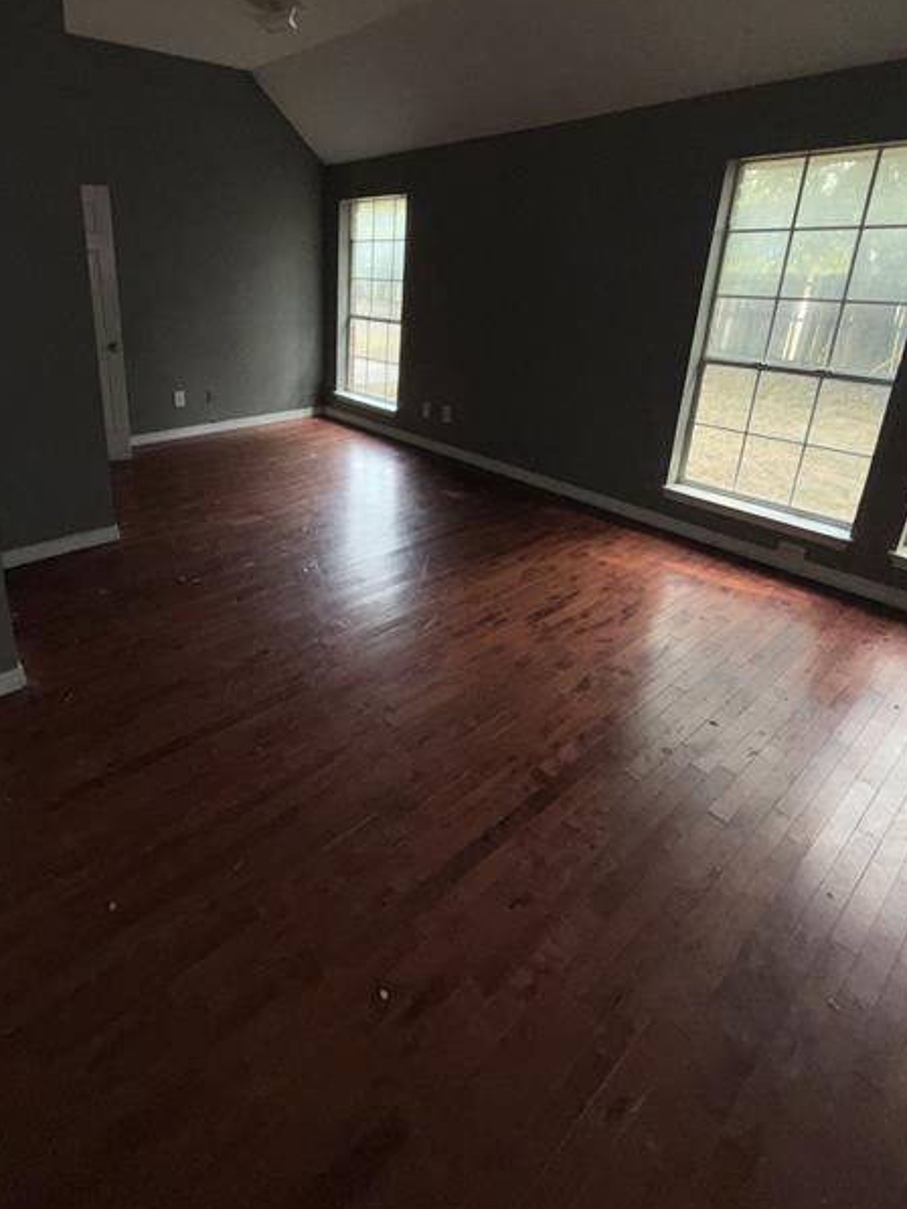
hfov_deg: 70.3
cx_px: 334
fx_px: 629
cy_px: 458
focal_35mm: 18
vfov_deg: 86.1
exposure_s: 1/122
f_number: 2.2
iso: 64
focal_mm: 2.22
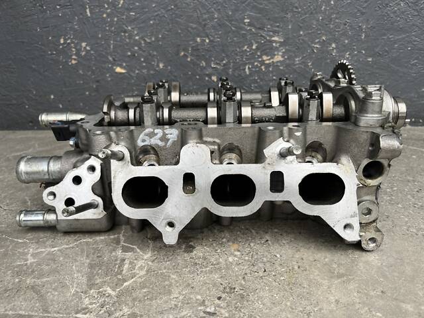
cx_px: 212
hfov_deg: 67.3
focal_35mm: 26
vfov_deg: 53.1
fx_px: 318
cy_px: 159
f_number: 1.6
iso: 40
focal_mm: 5.1
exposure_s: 1/282
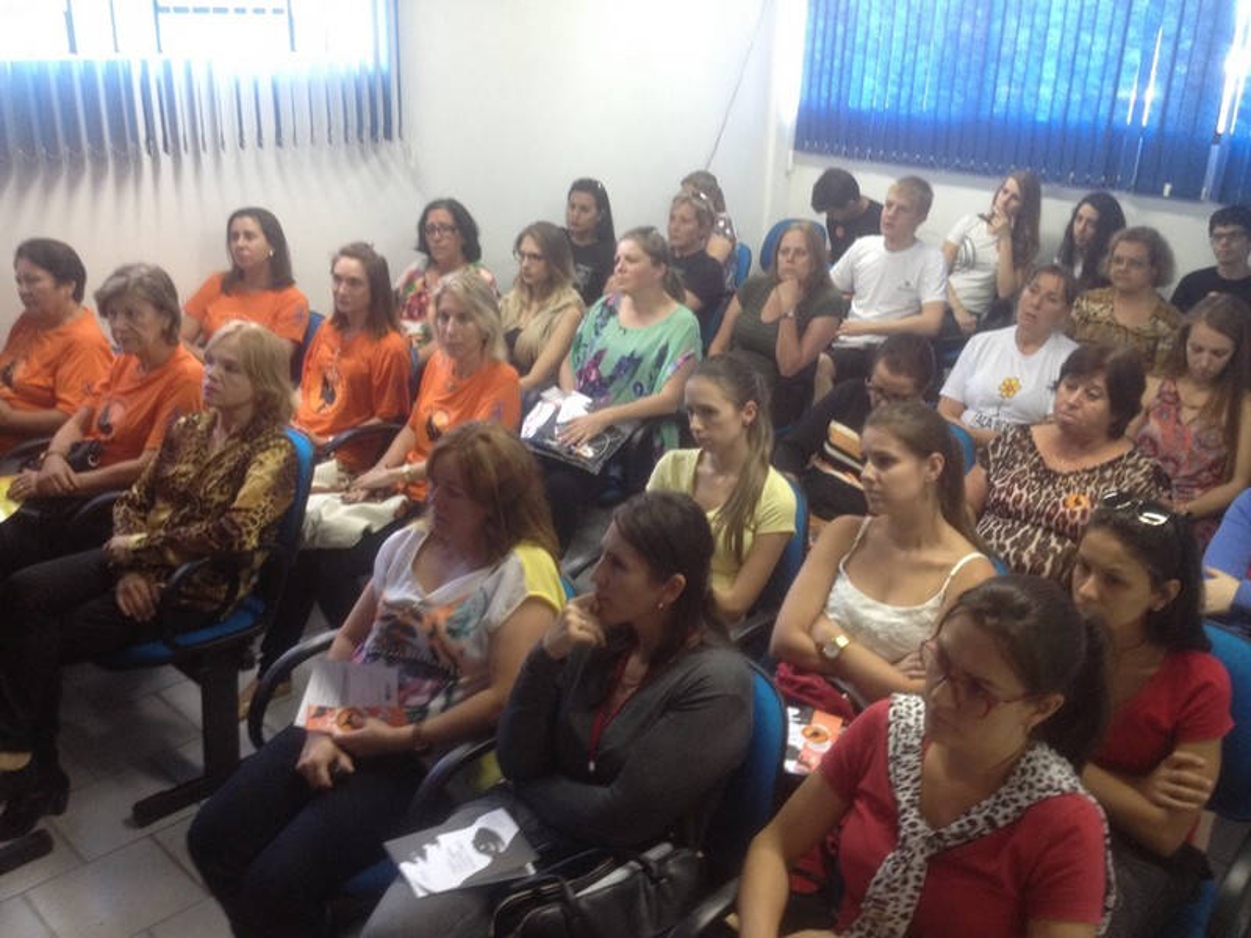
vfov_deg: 40.7
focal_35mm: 35
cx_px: 626
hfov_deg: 52.6
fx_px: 1265
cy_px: 469
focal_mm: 4.28
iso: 125
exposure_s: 1/20
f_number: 2.4
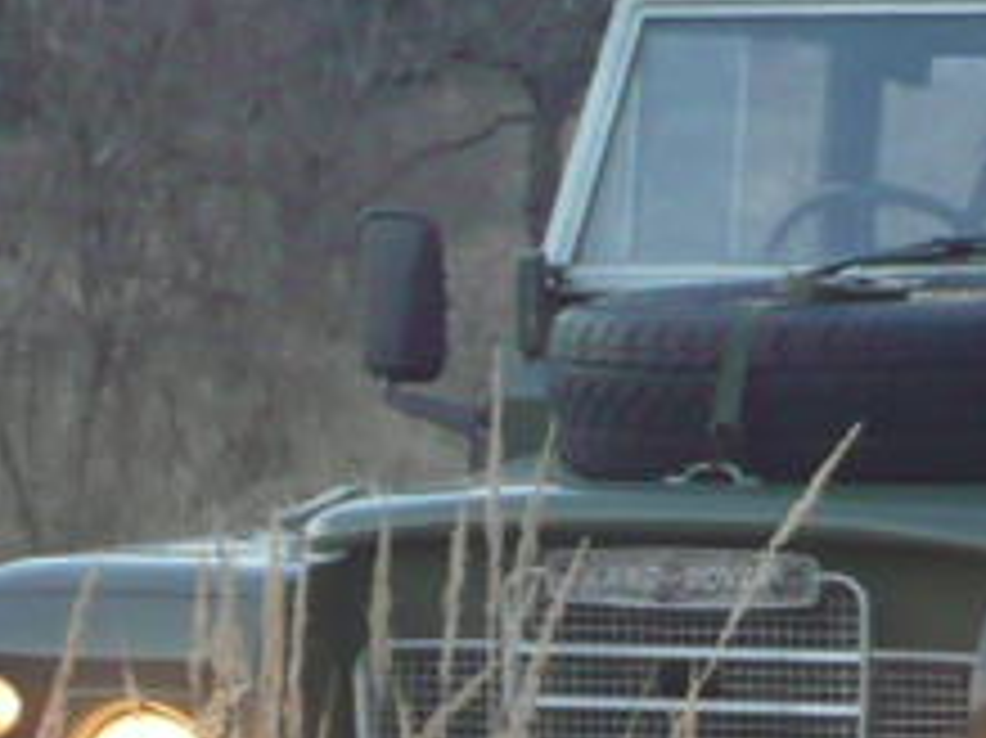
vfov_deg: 6.7
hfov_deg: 8.9
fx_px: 6235
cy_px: 783
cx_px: 1148
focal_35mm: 219
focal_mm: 8.2
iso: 320
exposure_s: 1/30
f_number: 4.2
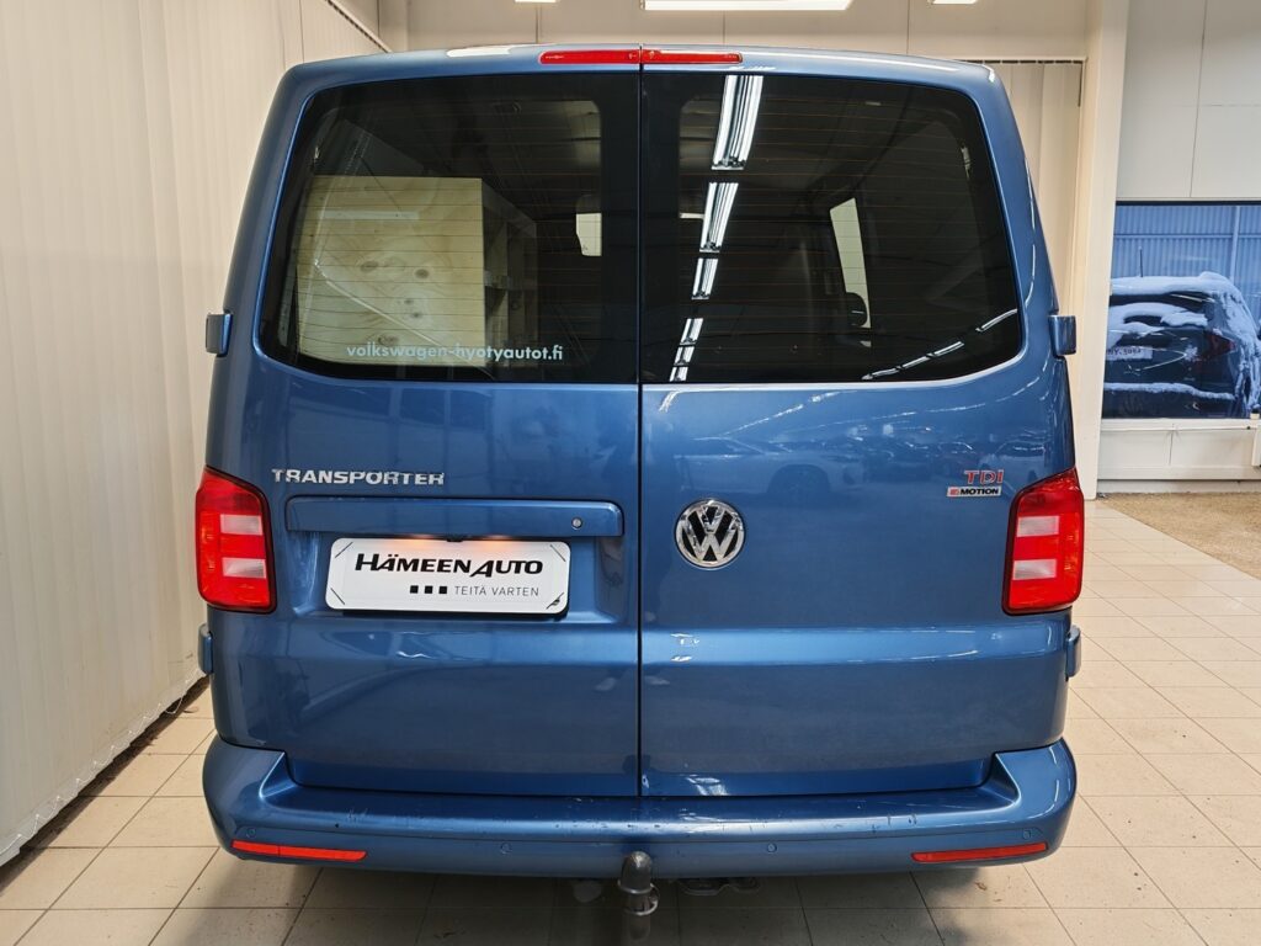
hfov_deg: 58.4
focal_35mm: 31
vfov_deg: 45.4
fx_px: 1129
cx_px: 630
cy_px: 473
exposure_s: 1/50
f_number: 1.6
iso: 80
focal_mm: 5.4
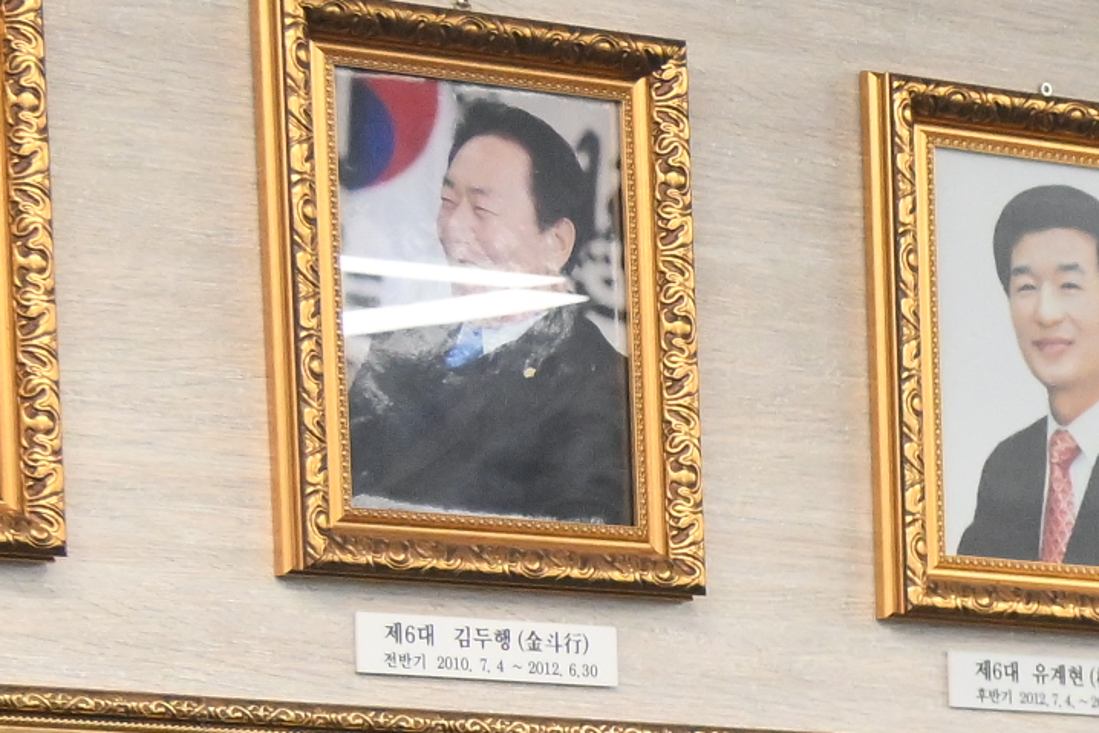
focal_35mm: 230
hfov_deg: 7.9
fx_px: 7022
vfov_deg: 5.7
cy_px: 1824
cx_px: 3113
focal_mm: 40
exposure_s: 1/250
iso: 2500
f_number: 5.6
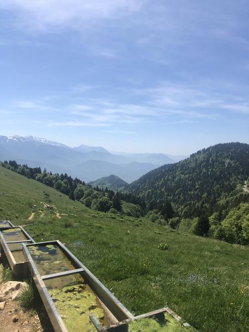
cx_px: 124
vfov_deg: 63.4
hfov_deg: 49.7
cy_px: 166
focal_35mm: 28
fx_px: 269
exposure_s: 1/2703
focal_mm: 3.99
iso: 20
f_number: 1.8
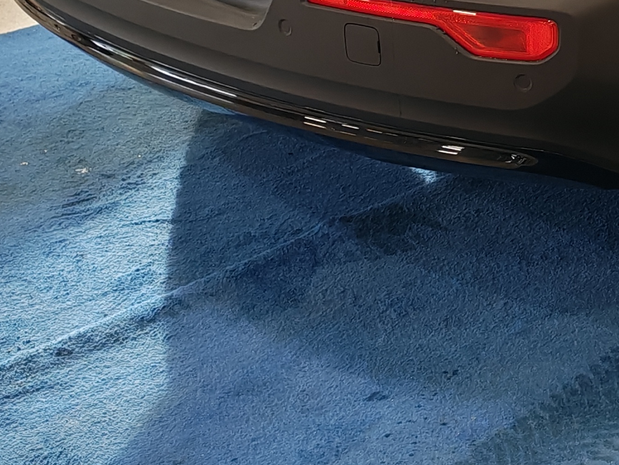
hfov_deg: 18.2
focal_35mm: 101
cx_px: 791
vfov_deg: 13.7
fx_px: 1806
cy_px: -239
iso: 118
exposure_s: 1/100
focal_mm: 6.12
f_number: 1.9
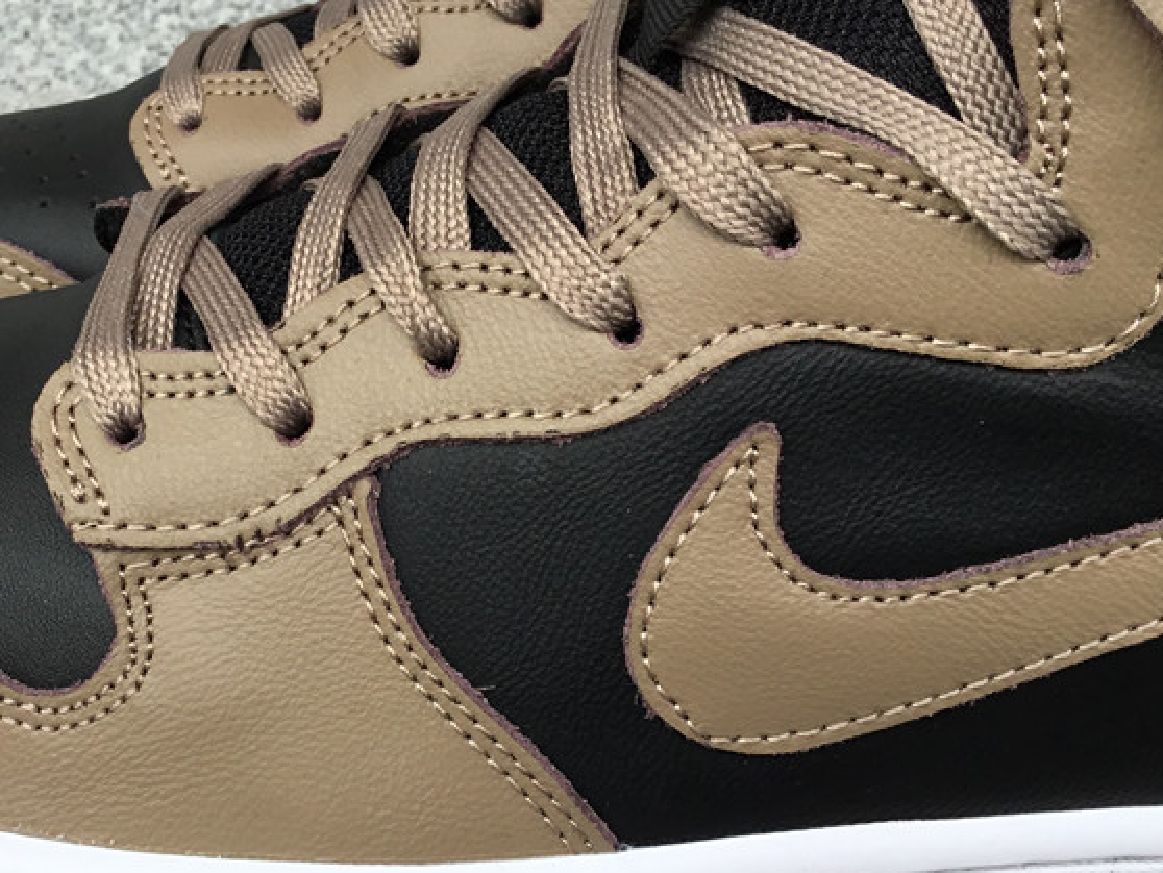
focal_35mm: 50
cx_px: 404
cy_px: 505
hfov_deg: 37.8
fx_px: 1681
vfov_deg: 29.1
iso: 25
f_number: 2.4
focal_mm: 3.3
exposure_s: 1/285
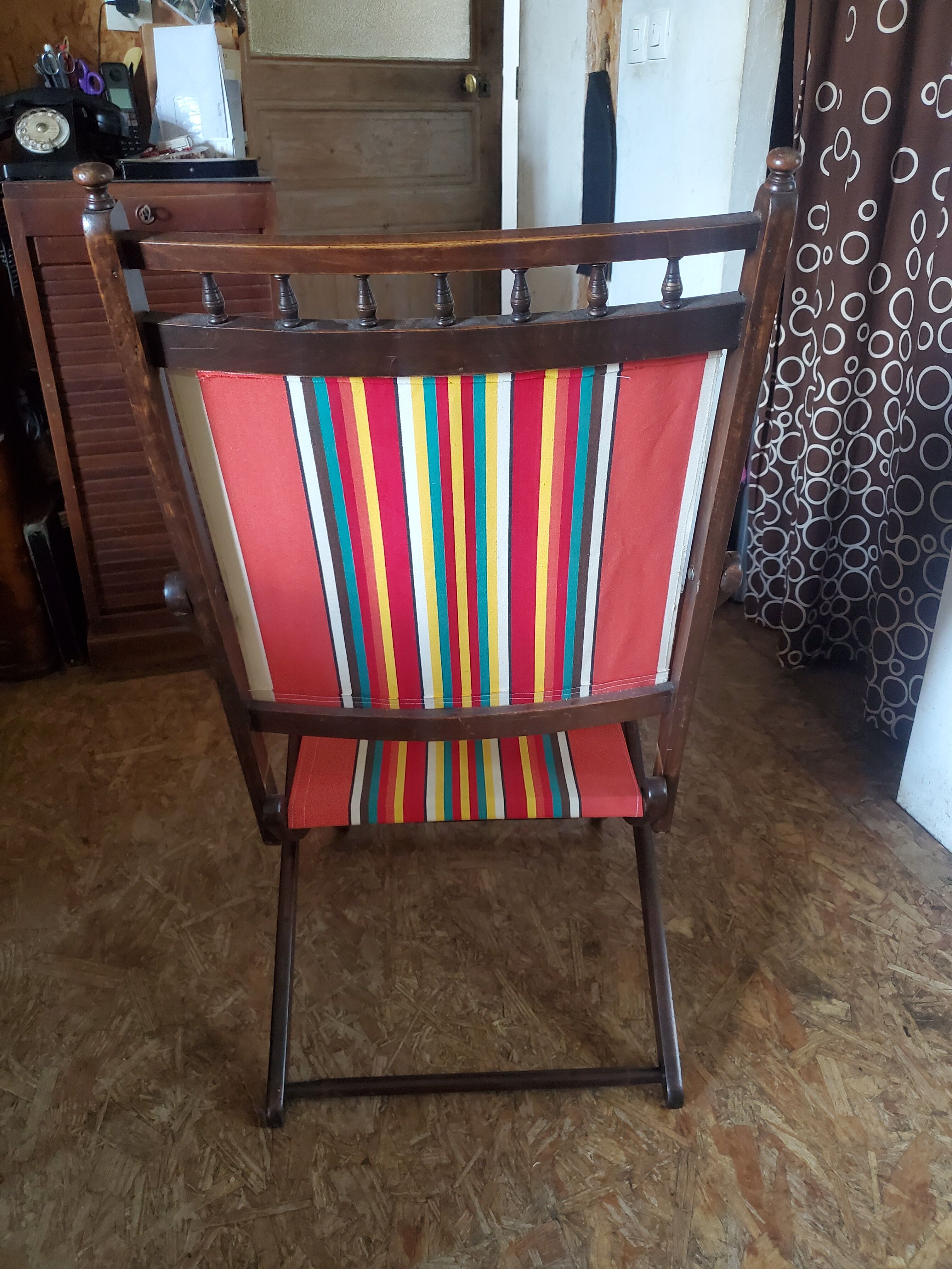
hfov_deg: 53.1
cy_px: 634
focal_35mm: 26
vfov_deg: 67.3
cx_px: 476
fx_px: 953
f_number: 1.5
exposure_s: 1/40
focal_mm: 4.3
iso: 500
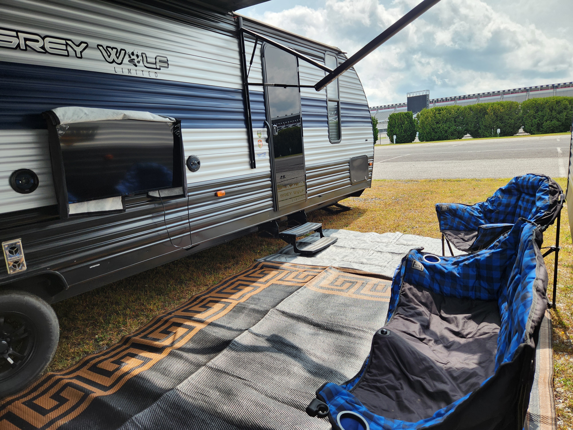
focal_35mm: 23
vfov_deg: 58.9
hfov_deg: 73.9
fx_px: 381
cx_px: 286
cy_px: 215
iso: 20
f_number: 1.8
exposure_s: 1/769
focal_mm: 5.4
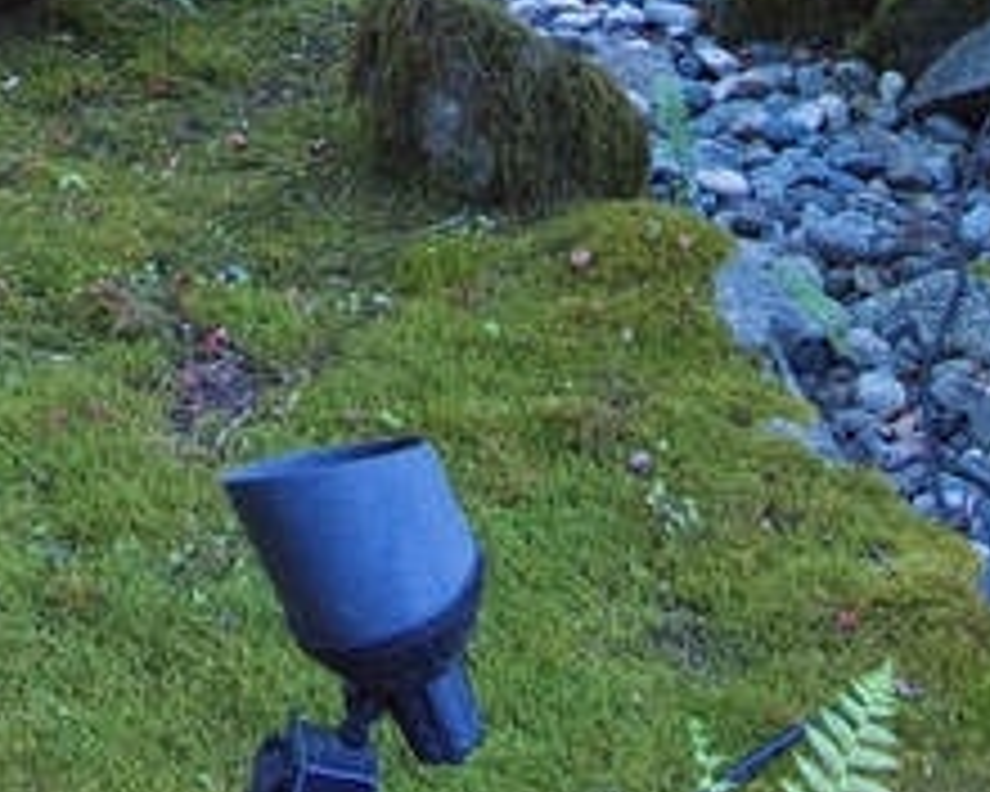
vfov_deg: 10.9
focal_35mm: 131
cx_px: 248
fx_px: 3838
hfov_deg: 14.6
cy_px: -706
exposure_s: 1/50
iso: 3200
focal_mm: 24
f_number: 4
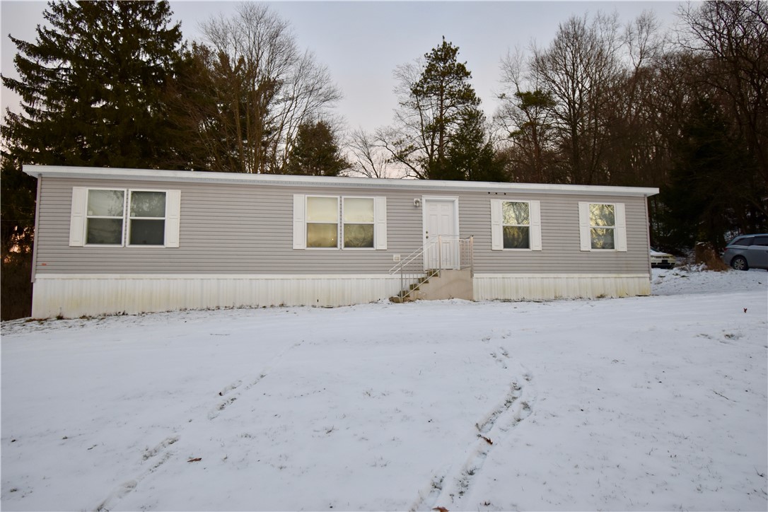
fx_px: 416
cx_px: 384
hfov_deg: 85.4
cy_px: 256
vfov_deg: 63.2
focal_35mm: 20
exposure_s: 1/60
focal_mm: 13
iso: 400
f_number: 5
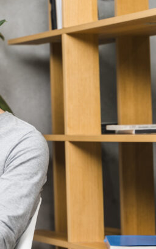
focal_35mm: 148
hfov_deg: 8.6
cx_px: -117
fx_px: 1006
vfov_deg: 14.1
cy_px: 135
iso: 250
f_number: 2.8
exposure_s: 1/160
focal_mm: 58
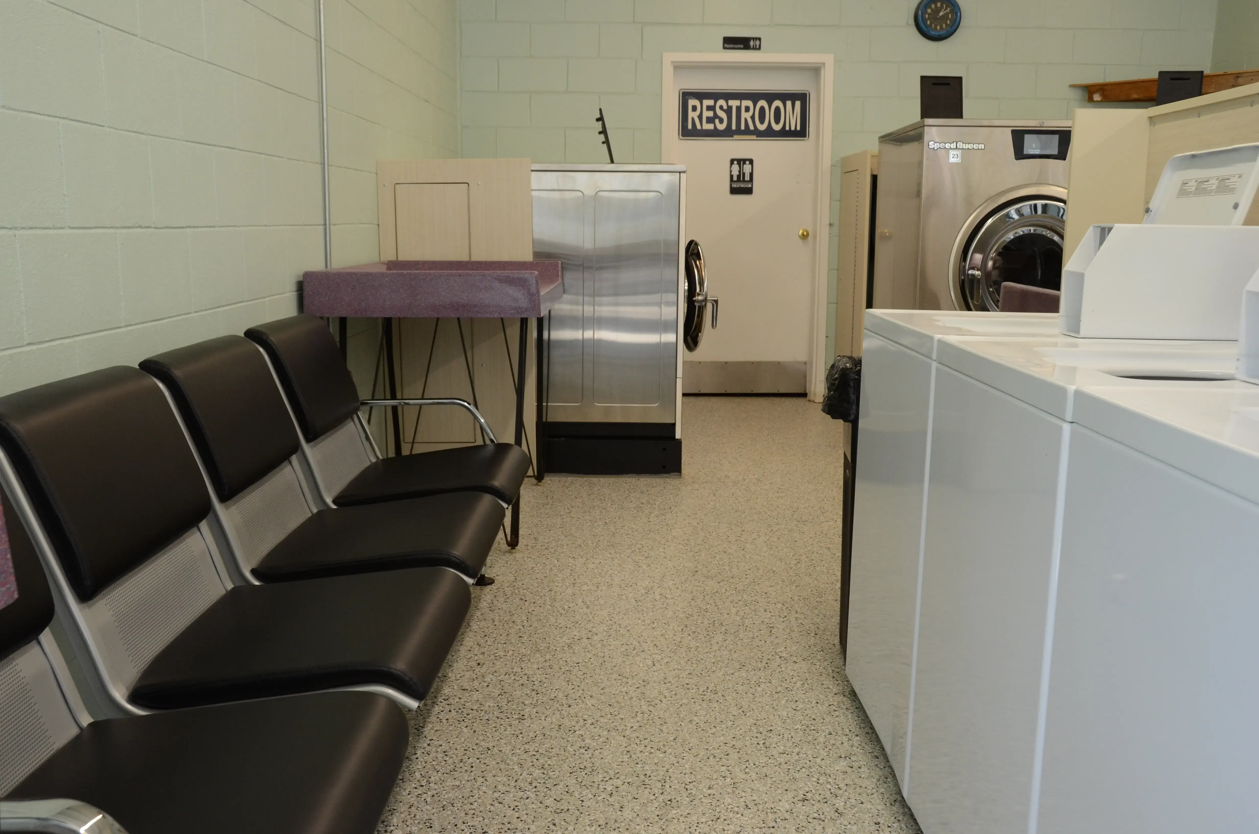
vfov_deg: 39.8
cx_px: 630
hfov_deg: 57.3
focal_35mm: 33
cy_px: 417
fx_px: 1152
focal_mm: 22
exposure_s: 1/80
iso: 800
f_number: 8
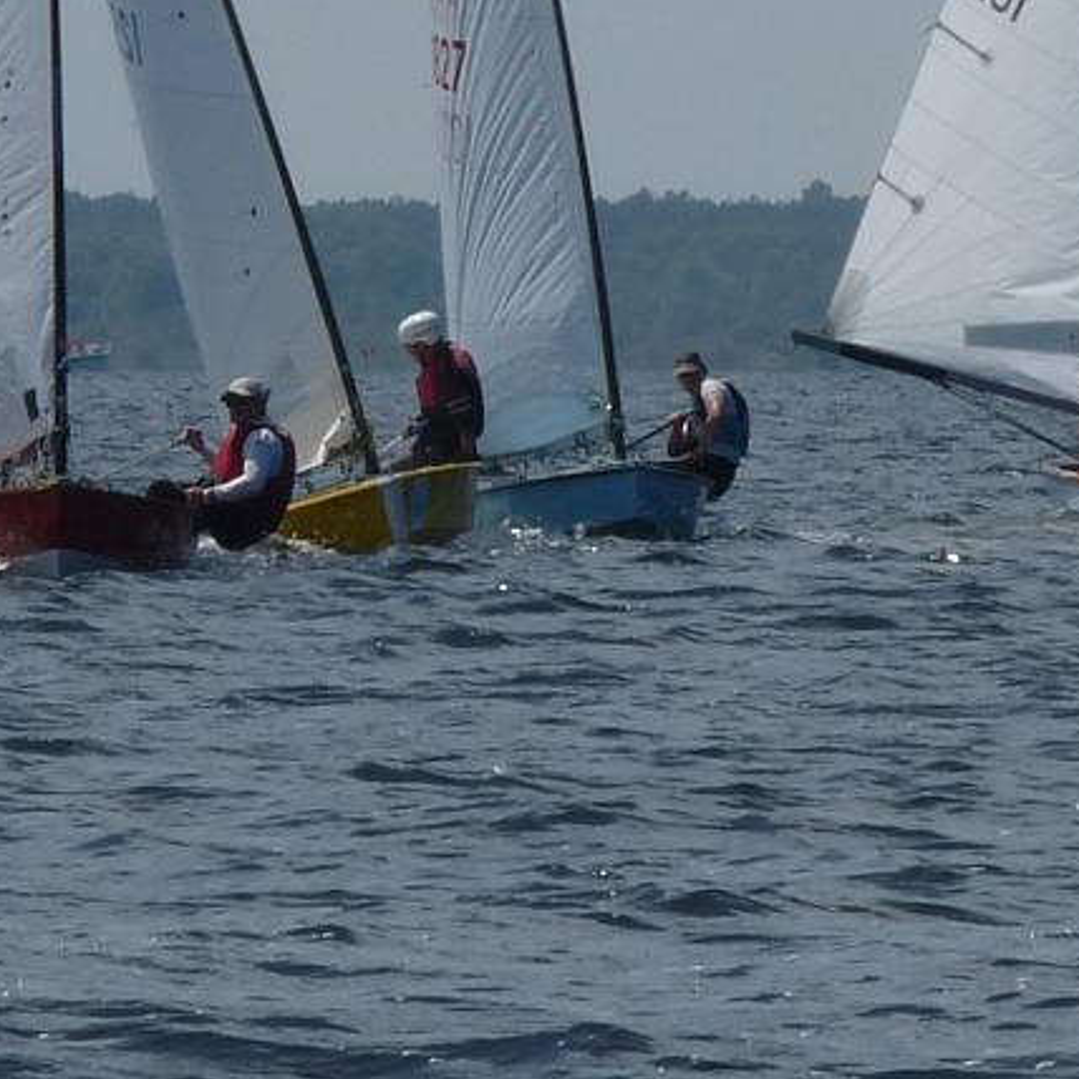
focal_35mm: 585
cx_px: 8
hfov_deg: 3.0
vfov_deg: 3.0
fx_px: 20630
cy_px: 55
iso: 100
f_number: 8
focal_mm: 41.9
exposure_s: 1/500
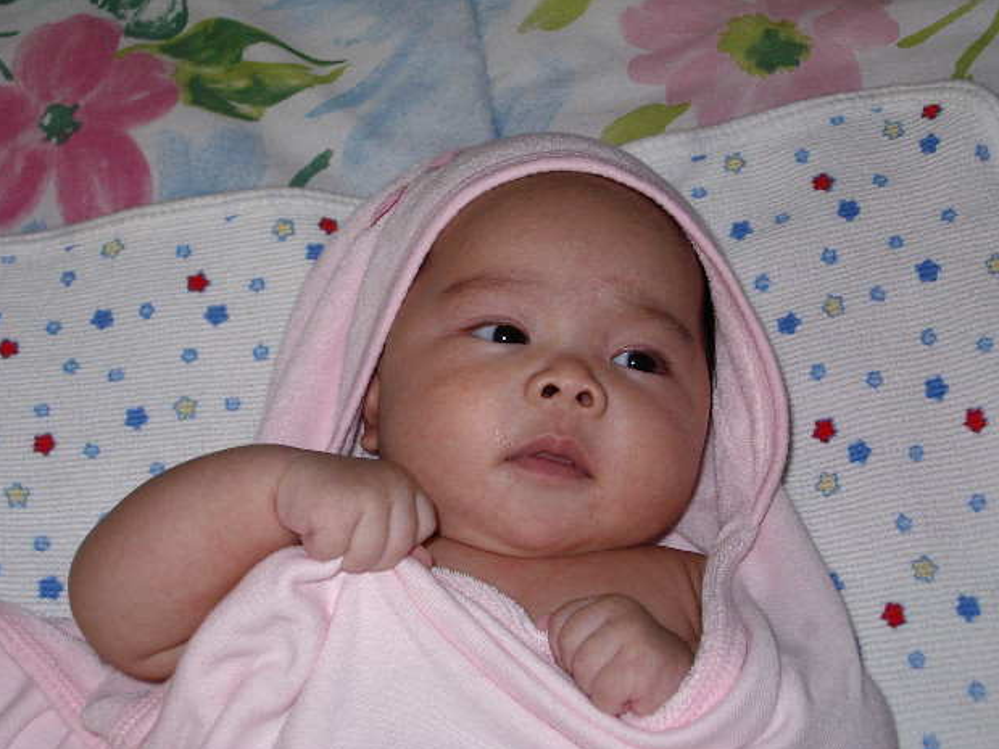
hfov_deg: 29.8
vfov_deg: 22.6
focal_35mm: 65
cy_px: 370
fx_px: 1876
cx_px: 485
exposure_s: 1/60
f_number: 3.4
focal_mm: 9.6
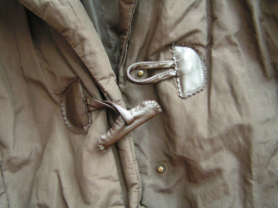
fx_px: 305
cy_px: 104
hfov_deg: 49.0
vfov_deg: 37.7
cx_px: 139
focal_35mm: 38
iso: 200
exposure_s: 1/8
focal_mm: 5.8
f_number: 2.8
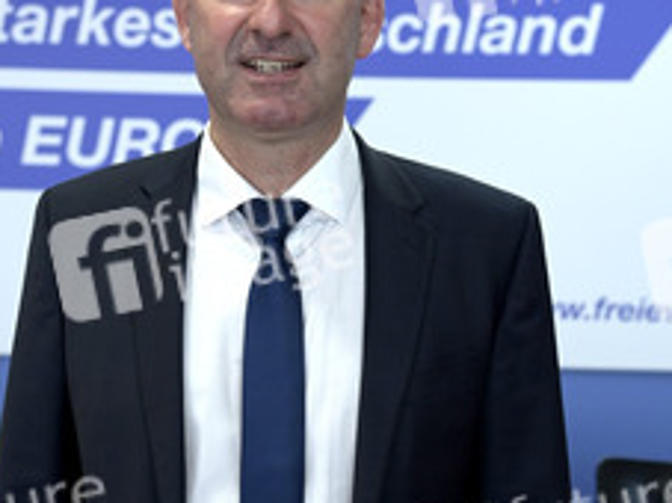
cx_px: 287
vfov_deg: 16.6
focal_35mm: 88
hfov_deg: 22.2
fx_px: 1707
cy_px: 399
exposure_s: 1/160
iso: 1000
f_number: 4
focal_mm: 52
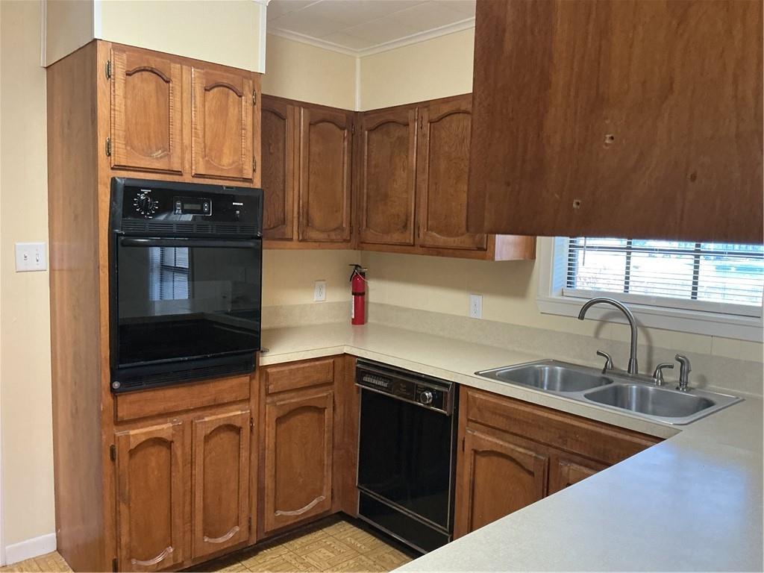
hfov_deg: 61.7
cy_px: 286
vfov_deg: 48.2
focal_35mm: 29
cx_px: 382
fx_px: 640
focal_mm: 3
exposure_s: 1/60
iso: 200
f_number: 1.8
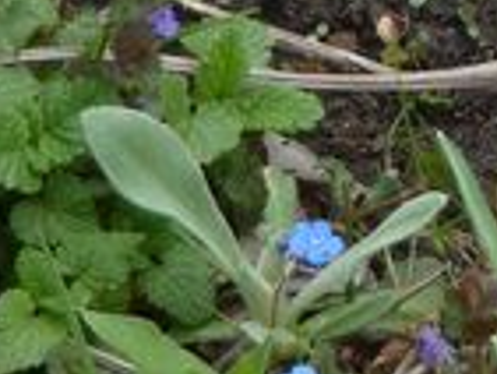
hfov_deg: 4.4
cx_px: 1054
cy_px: -596
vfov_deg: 3.3
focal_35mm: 443
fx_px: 6366
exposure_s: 1/125
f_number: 4.2
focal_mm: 12.8
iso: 80
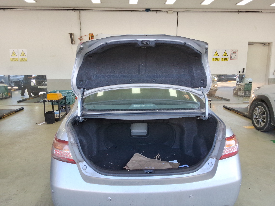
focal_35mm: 28
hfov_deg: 63.4
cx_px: 138
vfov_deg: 49.7
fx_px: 222
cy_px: 103
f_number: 1.9
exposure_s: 1/150
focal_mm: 2.91
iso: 32
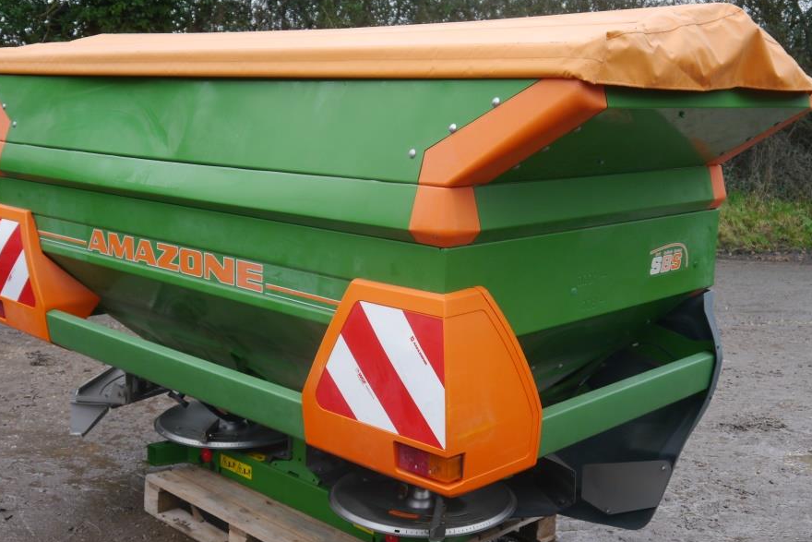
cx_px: 400
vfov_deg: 29.3
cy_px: 271
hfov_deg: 42.7
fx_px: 1038
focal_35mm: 46
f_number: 4.1
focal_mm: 19
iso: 320
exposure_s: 1/60
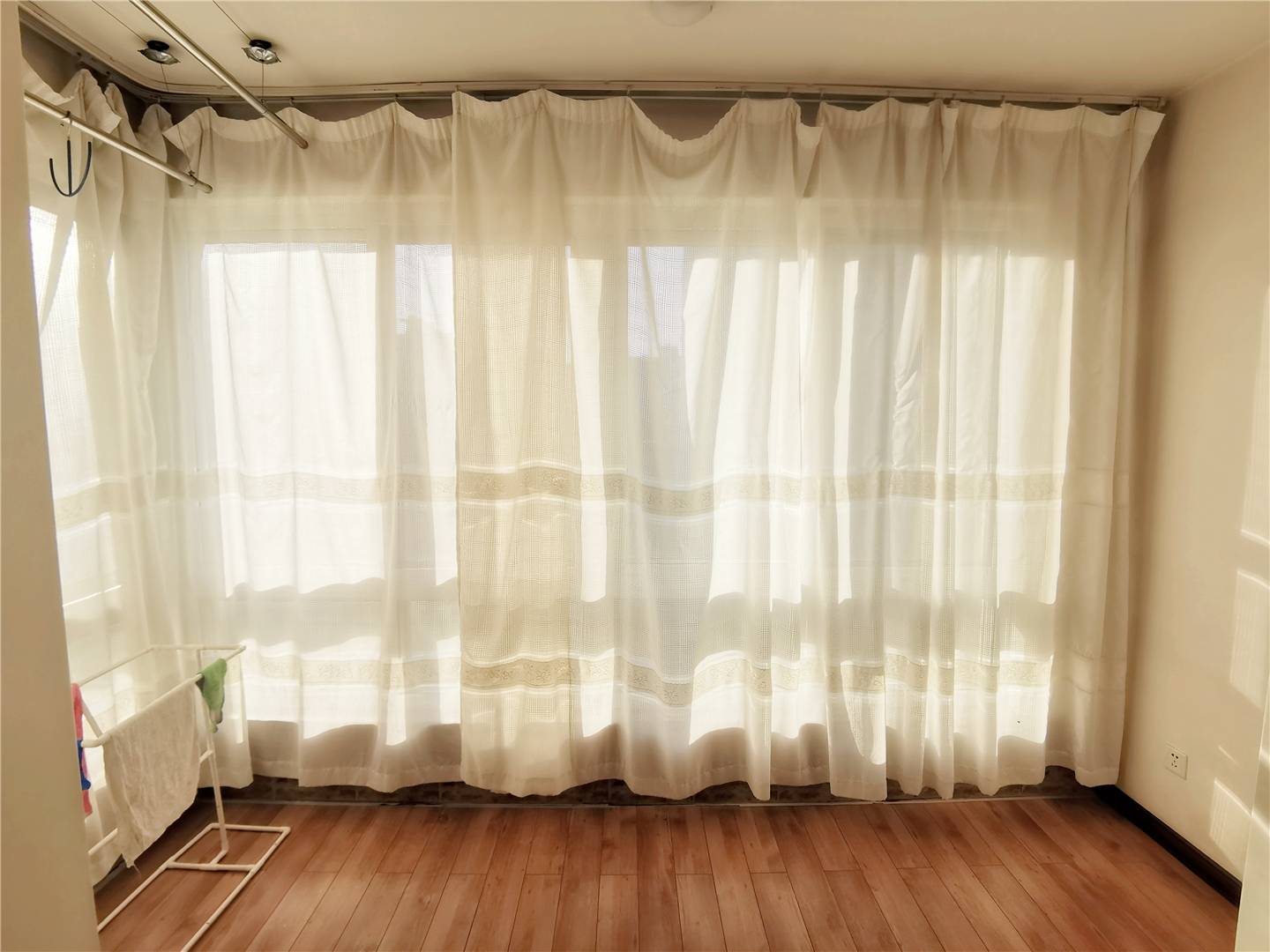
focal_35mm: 17
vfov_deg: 74.7
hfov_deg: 91.0
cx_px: 635
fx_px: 624
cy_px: 476
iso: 50
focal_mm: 2.26
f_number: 2.2
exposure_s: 1/207
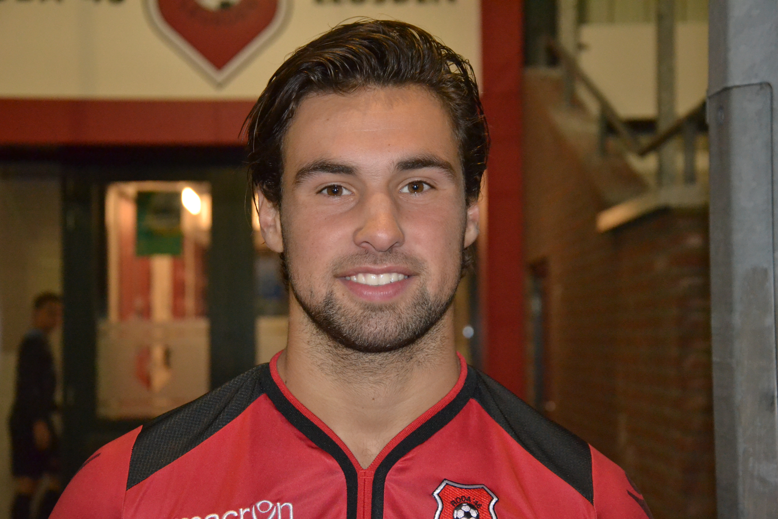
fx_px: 1621
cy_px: 260
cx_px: 389
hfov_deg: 27.0
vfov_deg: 18.2
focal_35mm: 75
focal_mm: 50
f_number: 5
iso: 3200
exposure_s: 1/60
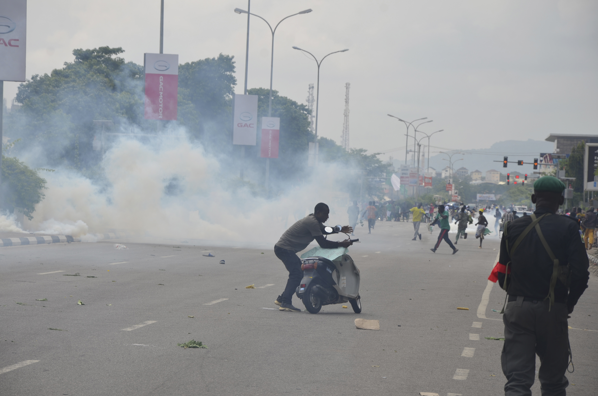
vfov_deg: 8.7
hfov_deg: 13.1
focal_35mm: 158
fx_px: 2611
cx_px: 299
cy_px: 198
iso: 100
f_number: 9
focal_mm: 105
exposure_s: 1/320
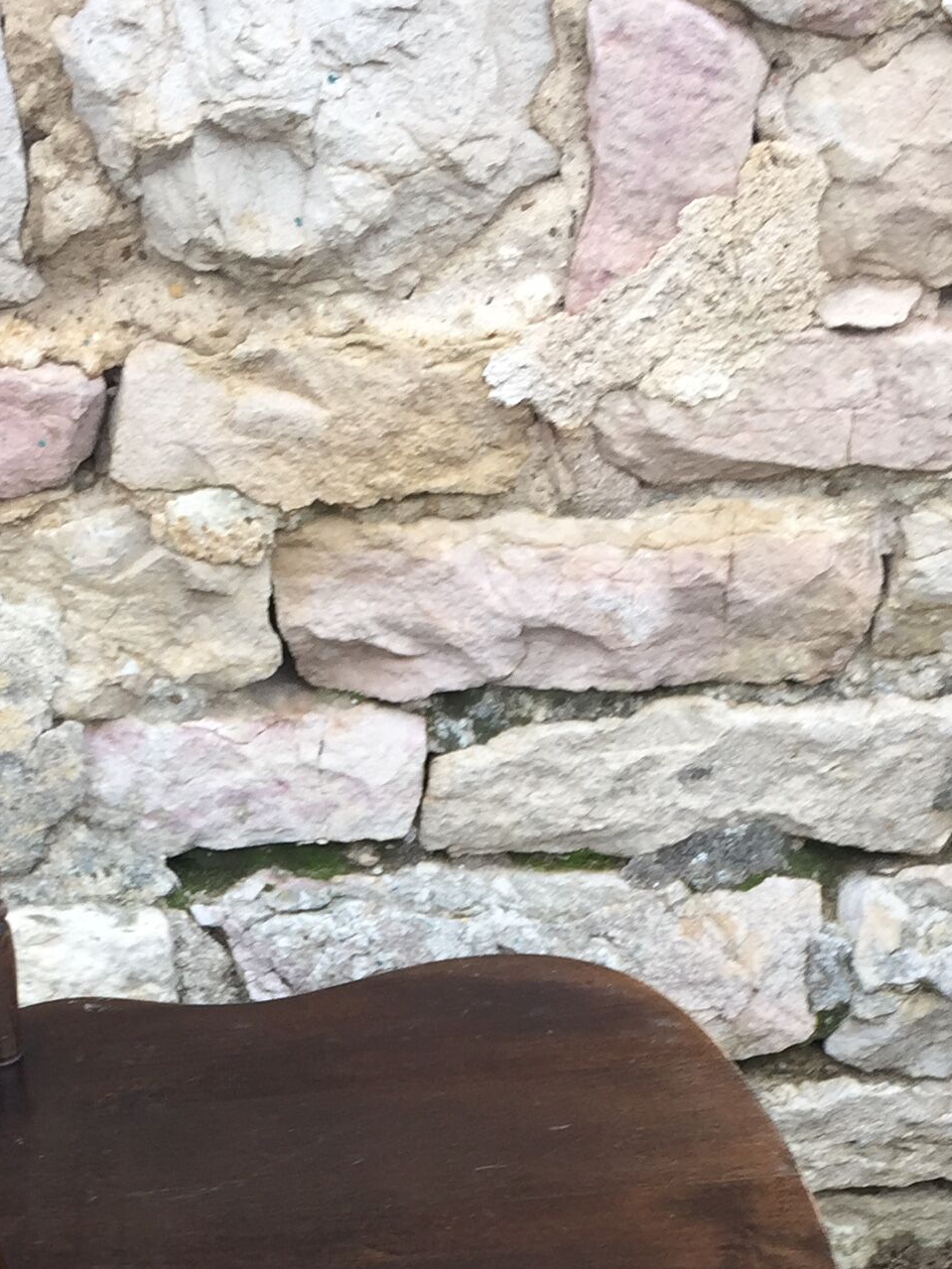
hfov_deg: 19.8
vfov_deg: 24.8
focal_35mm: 74
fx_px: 2714
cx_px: 312
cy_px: 1331
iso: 32
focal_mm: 4.15
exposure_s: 1/100
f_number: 2.2
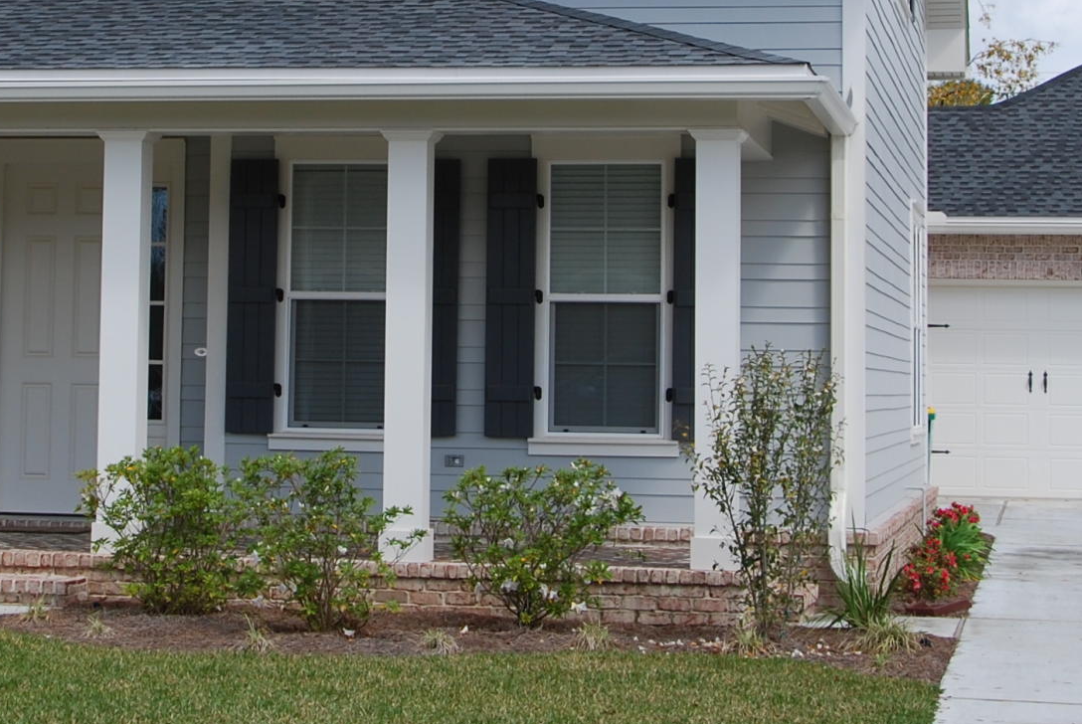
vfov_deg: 13.1
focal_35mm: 103
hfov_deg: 19.7
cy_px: 50
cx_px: 397
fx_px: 3110
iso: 100
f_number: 8
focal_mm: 25
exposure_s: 1/250
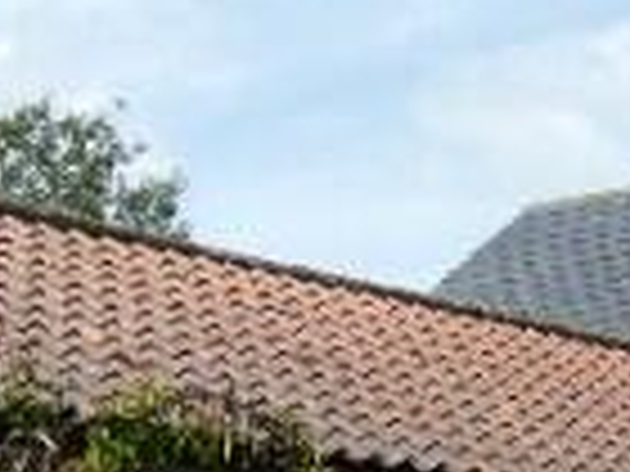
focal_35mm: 146
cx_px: 873
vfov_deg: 9.7
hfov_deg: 13.0
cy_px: 836
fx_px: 2657
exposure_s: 1/1000
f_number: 3.2
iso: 80
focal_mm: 3.6
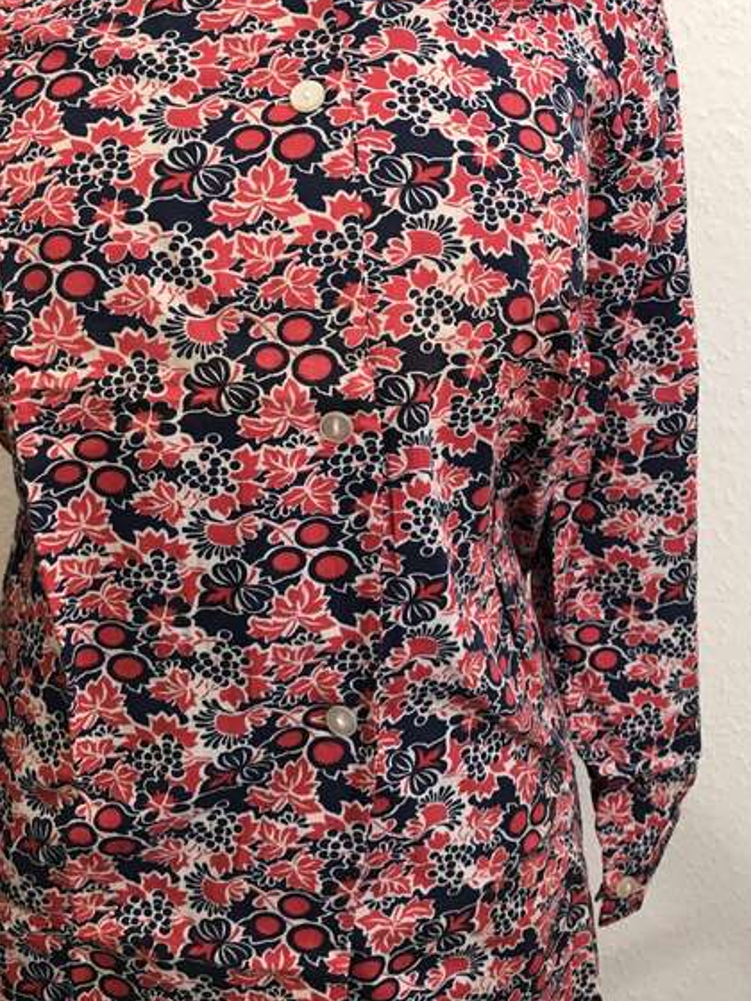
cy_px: 431
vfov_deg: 46.7
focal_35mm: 40
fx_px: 1157
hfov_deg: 35.7
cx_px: 279
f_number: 1.8
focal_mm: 3.99
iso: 50
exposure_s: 1/17
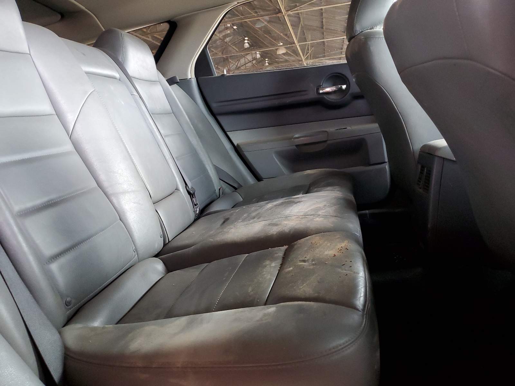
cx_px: 258
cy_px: 193
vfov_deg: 53.1
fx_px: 387
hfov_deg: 67.3
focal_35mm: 26
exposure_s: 1/20
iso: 299
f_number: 1.5
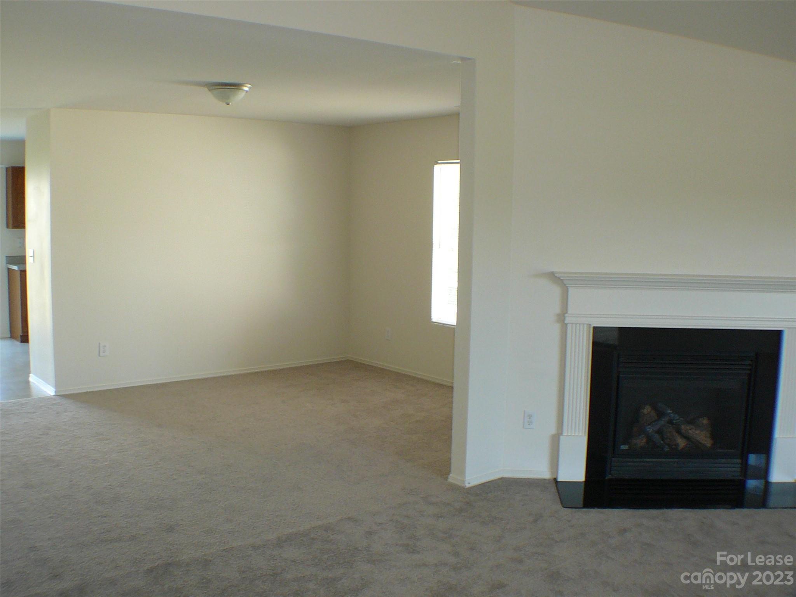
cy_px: 298
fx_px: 1081
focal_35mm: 47
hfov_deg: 40.4
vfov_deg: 30.9
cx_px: 398
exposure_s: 1/30
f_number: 3.3
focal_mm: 7
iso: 125
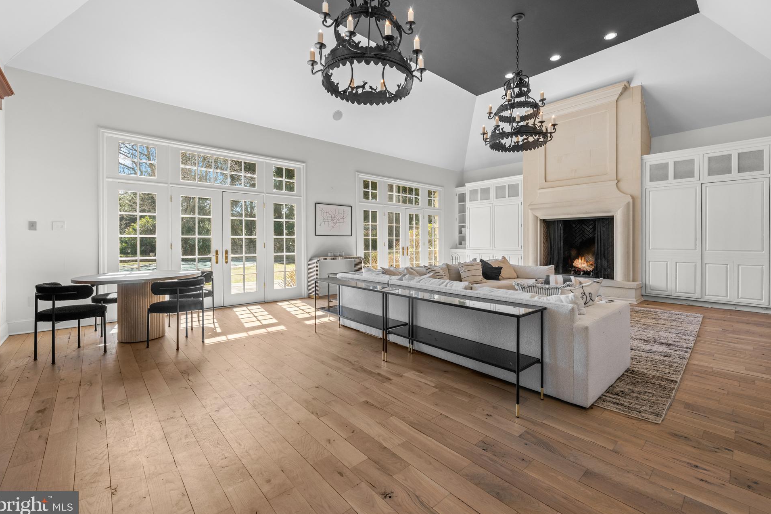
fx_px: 321
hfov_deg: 100.3
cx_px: 402
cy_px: 245
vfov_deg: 77.3
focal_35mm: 15
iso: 320
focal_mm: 14
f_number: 7.1
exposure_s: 1/25
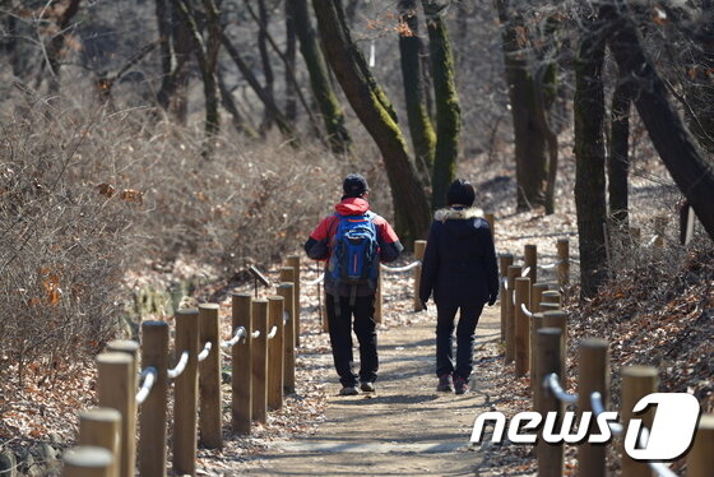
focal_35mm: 190
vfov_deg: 7.2
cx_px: 357
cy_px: 238
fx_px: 3770
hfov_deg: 10.8
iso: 160
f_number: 4
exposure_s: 1/400
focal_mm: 190
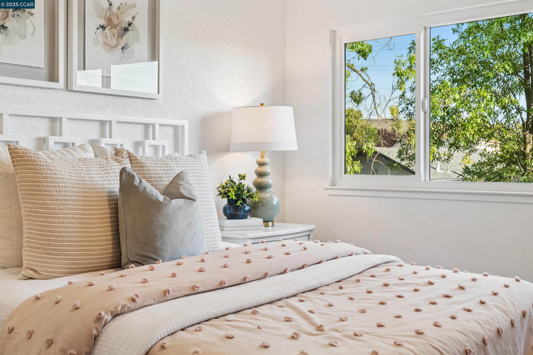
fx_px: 592
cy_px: 178
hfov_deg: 48.5
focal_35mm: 40
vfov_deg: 33.4
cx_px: 266
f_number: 9
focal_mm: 40
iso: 400
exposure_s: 1/50
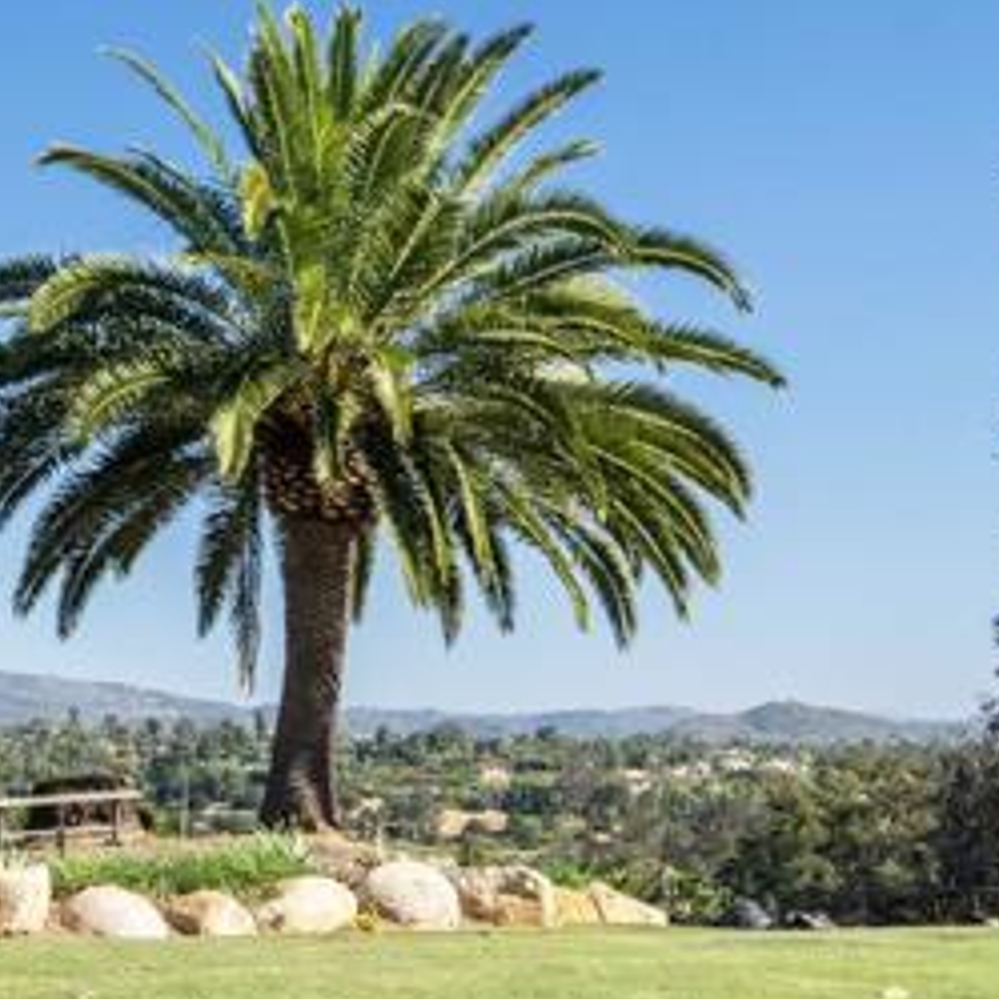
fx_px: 2743
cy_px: 530
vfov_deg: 20.6
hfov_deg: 17.3
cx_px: -742
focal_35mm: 84
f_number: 9
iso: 200
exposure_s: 1/400
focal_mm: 24
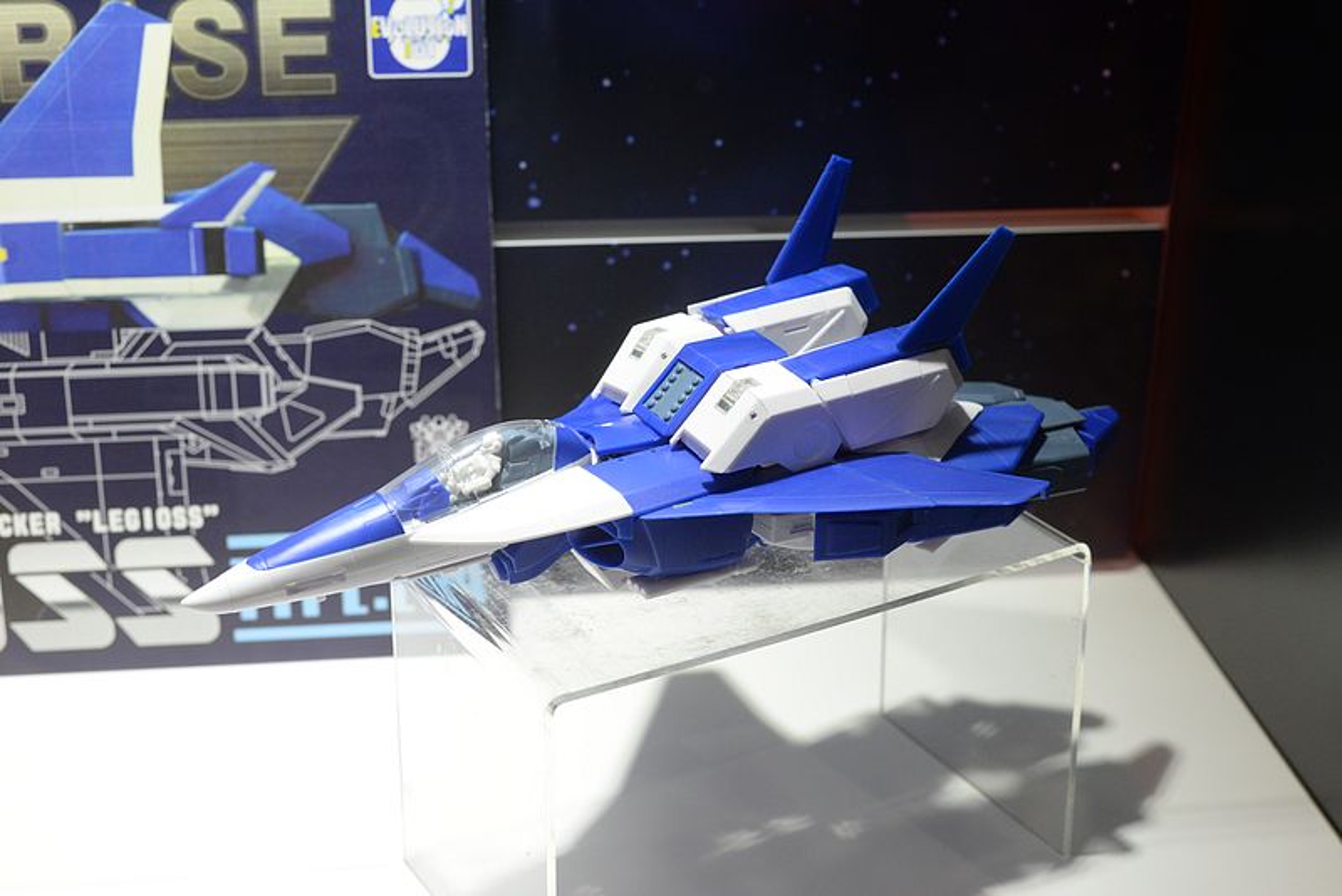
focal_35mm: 50
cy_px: 448
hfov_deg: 39.6
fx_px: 1864
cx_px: 671
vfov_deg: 27.0
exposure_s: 1/125
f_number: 6.3
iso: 2000
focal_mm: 50
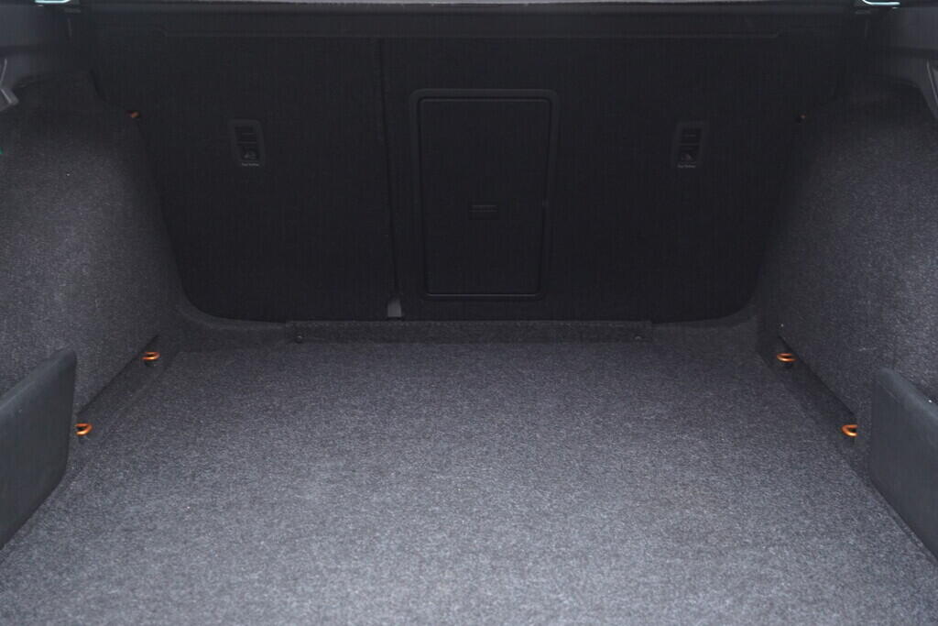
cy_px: 313
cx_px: 469
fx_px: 938
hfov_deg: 53.1
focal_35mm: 36
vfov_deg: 36.9
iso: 1250
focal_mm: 24
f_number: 2.8
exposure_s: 1/40
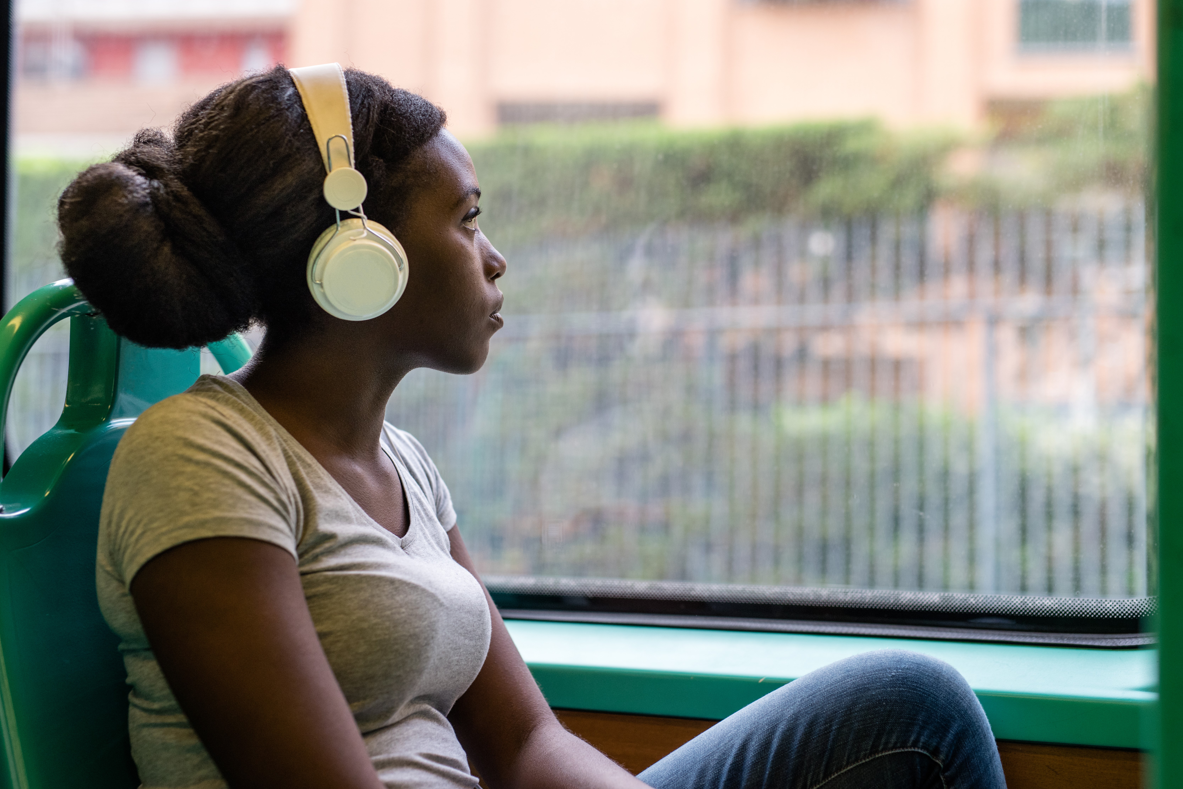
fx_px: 1808
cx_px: 600
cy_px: 359
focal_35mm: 55
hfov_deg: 36.2
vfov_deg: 24.6
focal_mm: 50
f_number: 2.5
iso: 640
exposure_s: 1/320
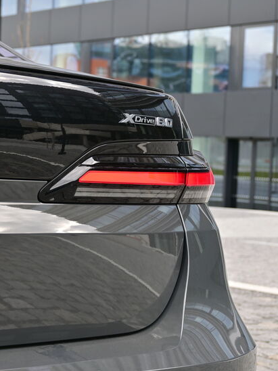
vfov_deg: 20.9
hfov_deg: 15.6
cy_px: 186
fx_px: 1004
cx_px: 41
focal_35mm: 94
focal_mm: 43
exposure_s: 1/100
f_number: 6
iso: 100
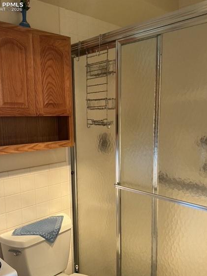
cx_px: 95
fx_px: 263
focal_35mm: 33
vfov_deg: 55.2
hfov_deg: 42.9
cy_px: 156
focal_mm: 3
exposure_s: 1/60
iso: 100
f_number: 1.8
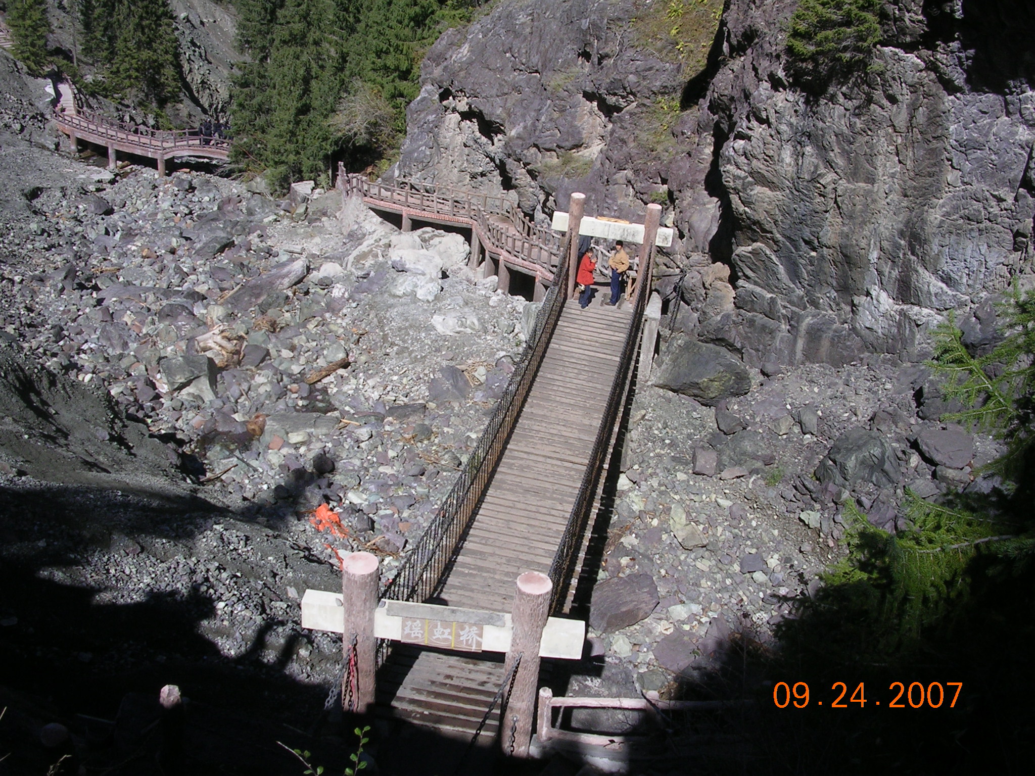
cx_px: 518
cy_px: 388
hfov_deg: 49.0
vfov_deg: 37.7
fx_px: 1136
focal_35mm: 38
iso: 50
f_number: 5.6
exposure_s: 1/398
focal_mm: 5.8
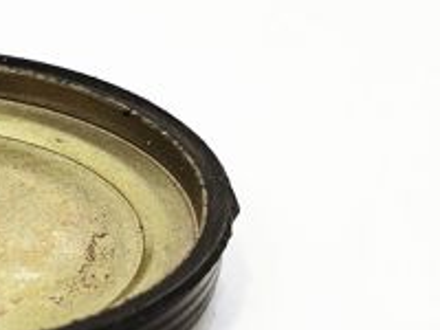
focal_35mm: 163
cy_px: 224
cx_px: -117
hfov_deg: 11.8
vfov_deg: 9.1
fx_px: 2072
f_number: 1.75
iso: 140
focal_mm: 4.75
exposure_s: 1/100
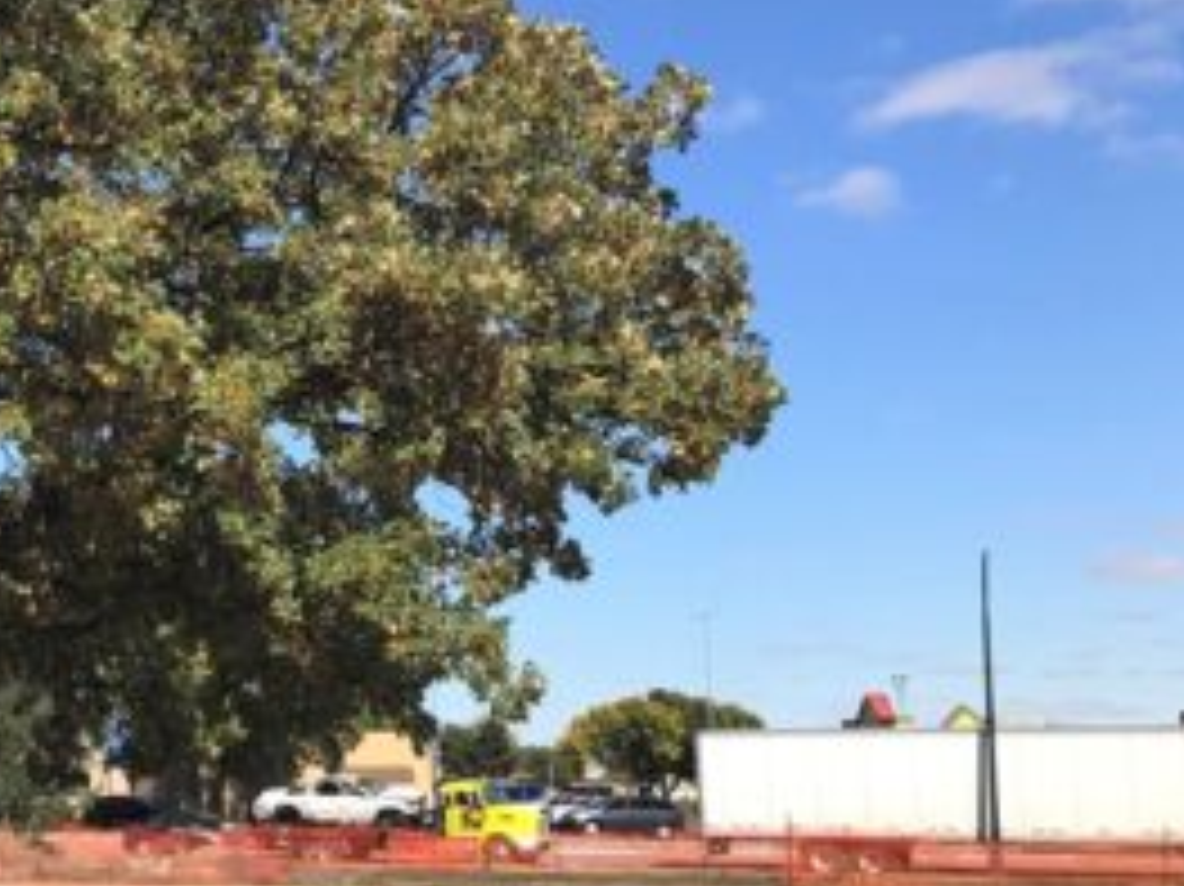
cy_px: 463
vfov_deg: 22.9
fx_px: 2188
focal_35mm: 64
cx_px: -162
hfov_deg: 27.4
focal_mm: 3.99
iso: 20
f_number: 1.8
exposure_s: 1/2179
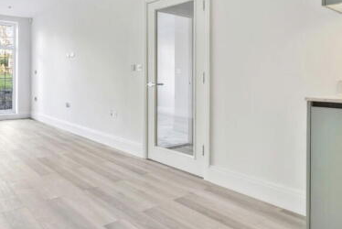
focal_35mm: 28
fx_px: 266
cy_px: 79
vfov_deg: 45.9
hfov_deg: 63.4
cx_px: 108
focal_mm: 16
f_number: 8
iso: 320
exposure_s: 1/15
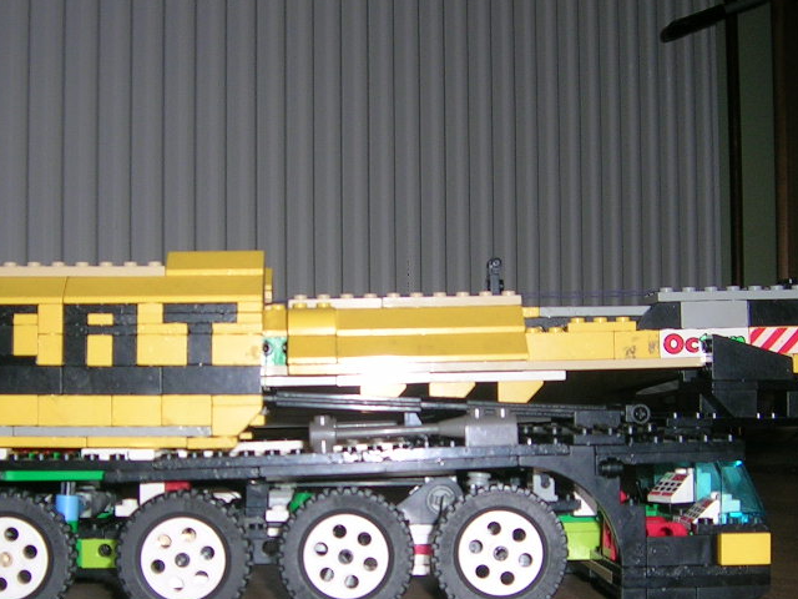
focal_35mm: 56
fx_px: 1291
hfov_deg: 34.3
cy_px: 406
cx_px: 367
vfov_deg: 25.9
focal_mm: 5.4
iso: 50
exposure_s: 1/60.1
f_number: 2.8
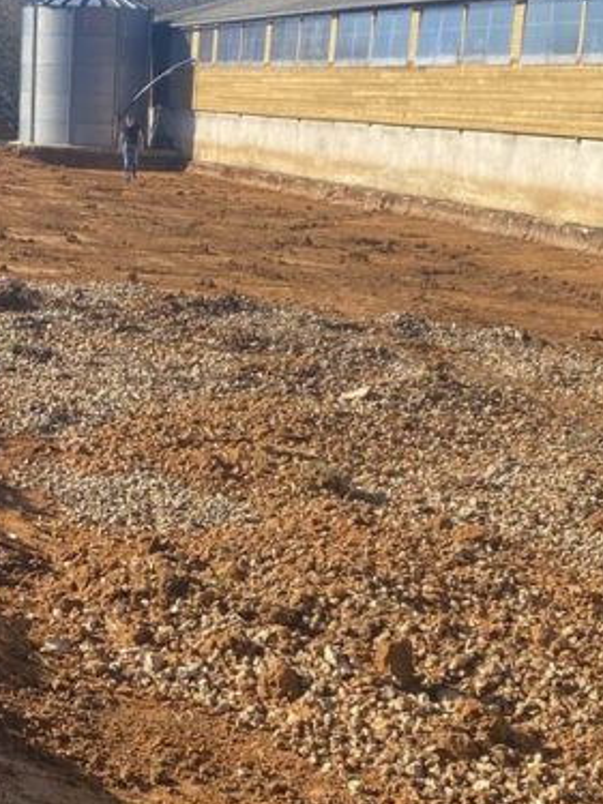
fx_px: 1650
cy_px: 450
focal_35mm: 71
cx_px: 77
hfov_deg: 20.4
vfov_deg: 27.4
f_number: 1.8
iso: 32
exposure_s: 1/2222
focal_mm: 4.25
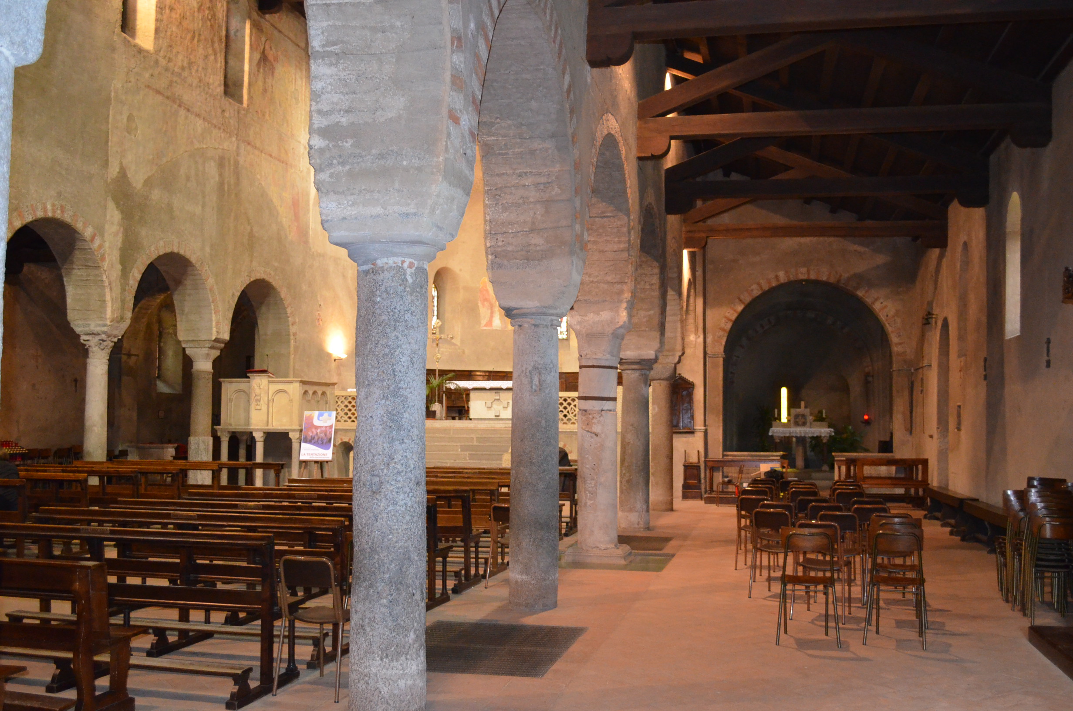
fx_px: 1071
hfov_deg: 53.2
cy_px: 356
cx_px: 536
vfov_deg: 36.7
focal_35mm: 36
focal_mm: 24
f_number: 4
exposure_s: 1/60
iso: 3200
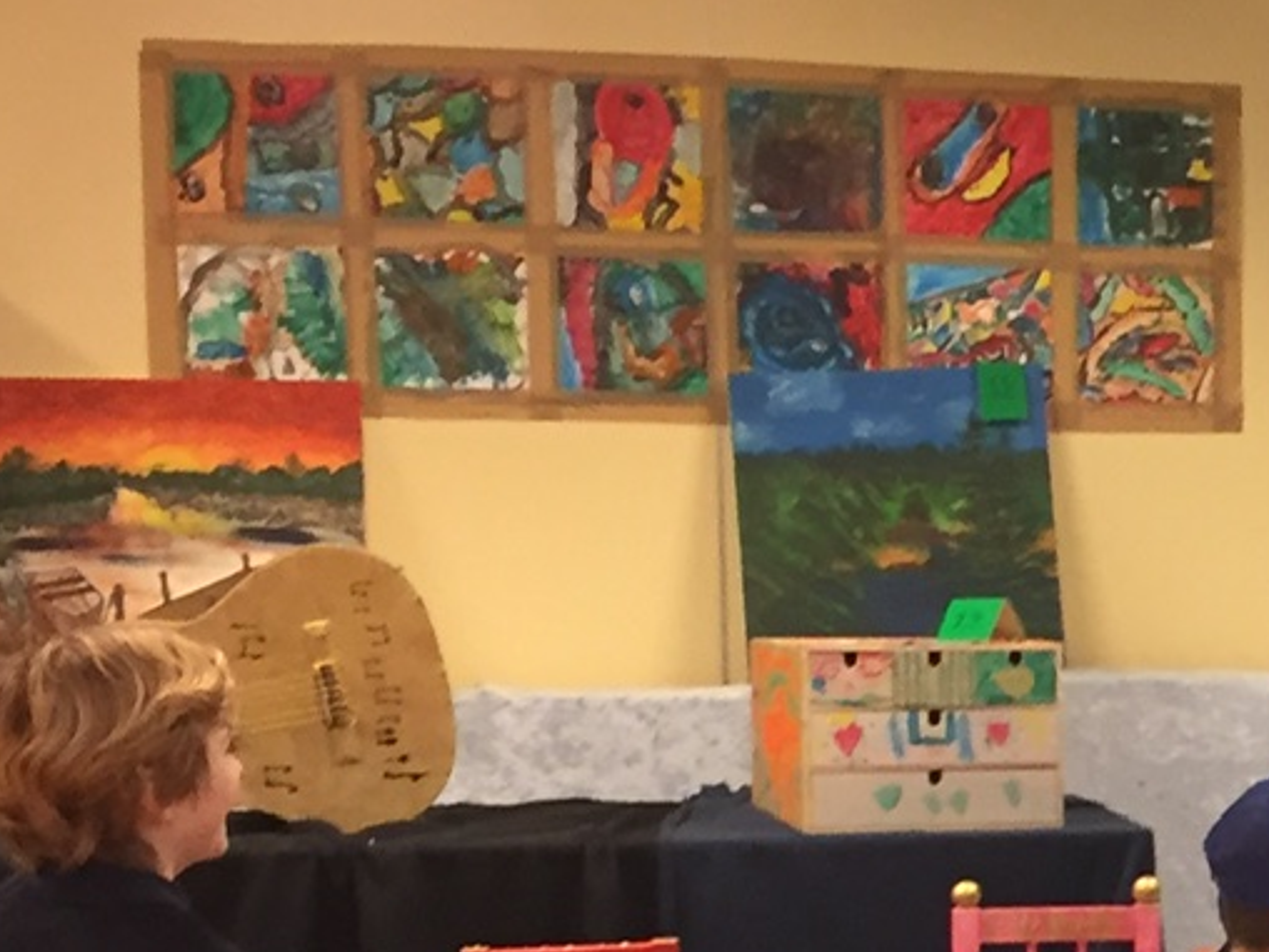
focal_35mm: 117
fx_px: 4289
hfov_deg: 15.8
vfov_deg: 12.5
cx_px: 1746
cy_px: 940
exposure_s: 1/33
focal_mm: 4.15
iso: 160
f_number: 2.2
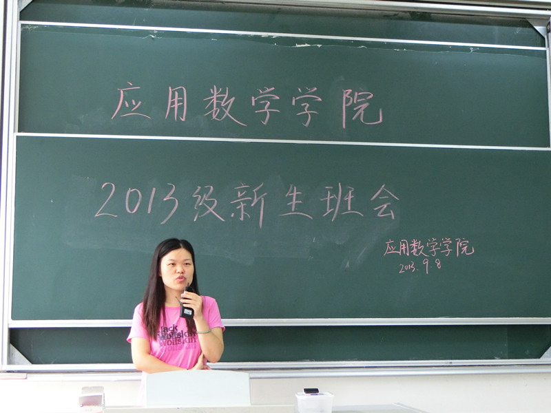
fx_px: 955
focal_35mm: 60
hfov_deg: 32.2
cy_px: 206
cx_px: 276
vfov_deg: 24.4
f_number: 5
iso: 800
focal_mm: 10.7
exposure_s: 1/30
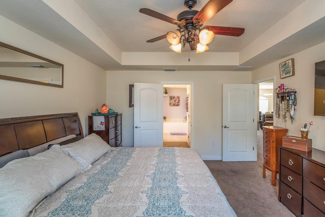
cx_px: 170
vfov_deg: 73.7
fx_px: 144
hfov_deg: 96.7
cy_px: 102
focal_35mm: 16
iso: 800
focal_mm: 15
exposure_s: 1/60
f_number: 3.5
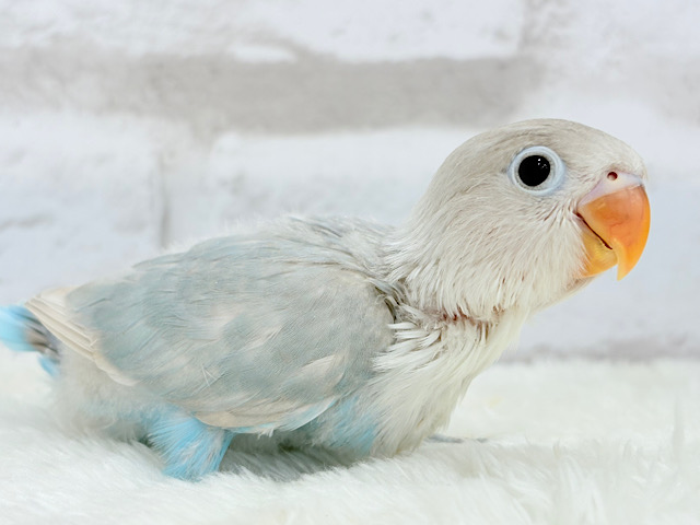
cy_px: 262
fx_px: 1052
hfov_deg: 36.8
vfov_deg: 28.0
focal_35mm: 52
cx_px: 350
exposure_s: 1/50
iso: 32
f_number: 1.6
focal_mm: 5.96
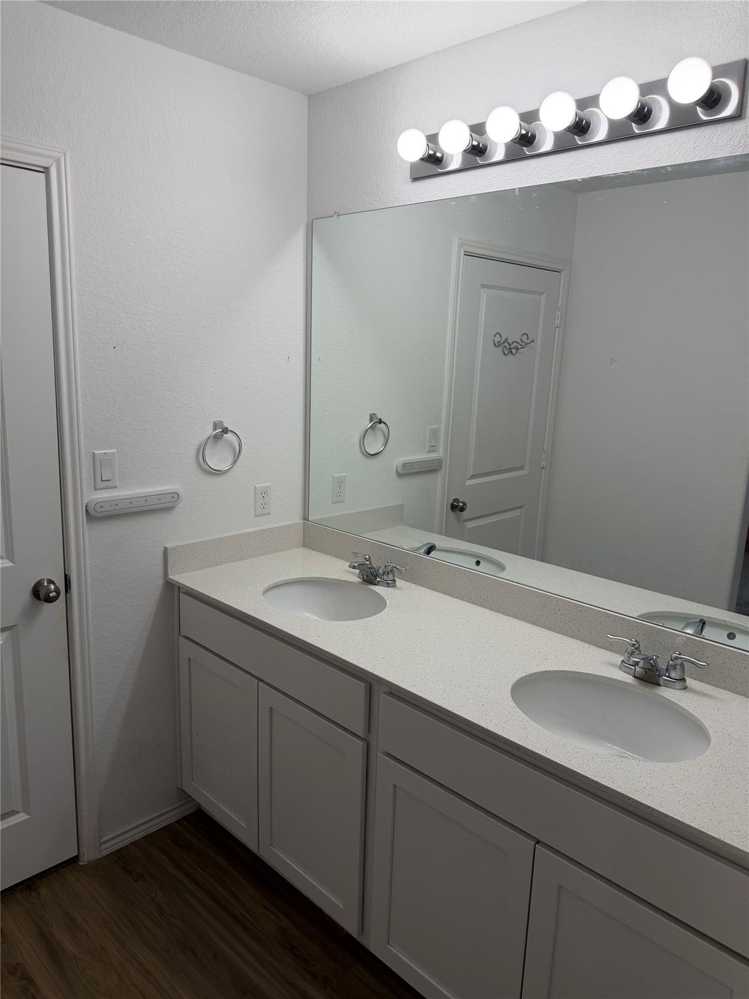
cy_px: 500
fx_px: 692
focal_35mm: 24
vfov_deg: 71.6
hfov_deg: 56.8
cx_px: 374
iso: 100
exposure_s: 1/195
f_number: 1.78
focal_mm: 6.76
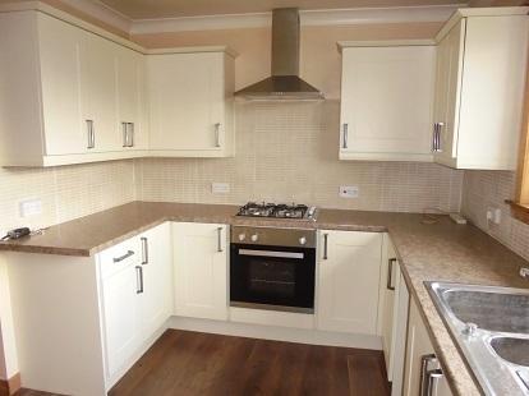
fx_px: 397
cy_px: 198
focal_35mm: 26
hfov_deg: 67.3
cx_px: 264
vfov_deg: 53.0
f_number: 3.5
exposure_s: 1/30
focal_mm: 4.6
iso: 400
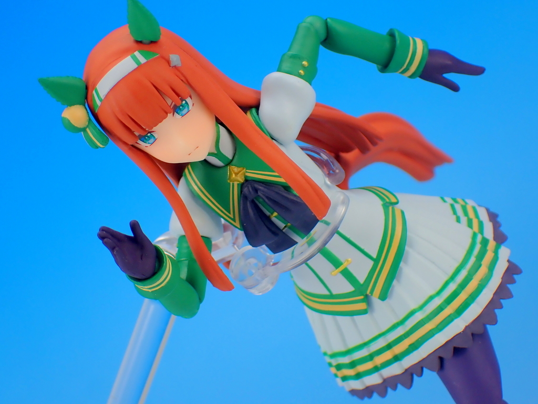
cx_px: 269
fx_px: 1461
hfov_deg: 20.9
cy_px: 202
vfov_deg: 15.7
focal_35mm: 94
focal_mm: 16.79
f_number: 4.7
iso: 100
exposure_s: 1/13
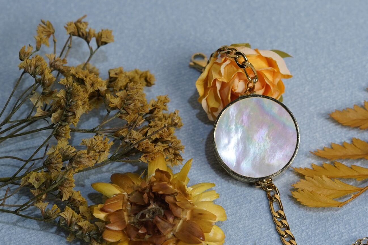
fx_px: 1012
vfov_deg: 13.8
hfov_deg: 20.5
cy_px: 149
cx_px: 259
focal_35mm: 99
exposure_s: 1/100
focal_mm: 50
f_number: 5.6
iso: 500
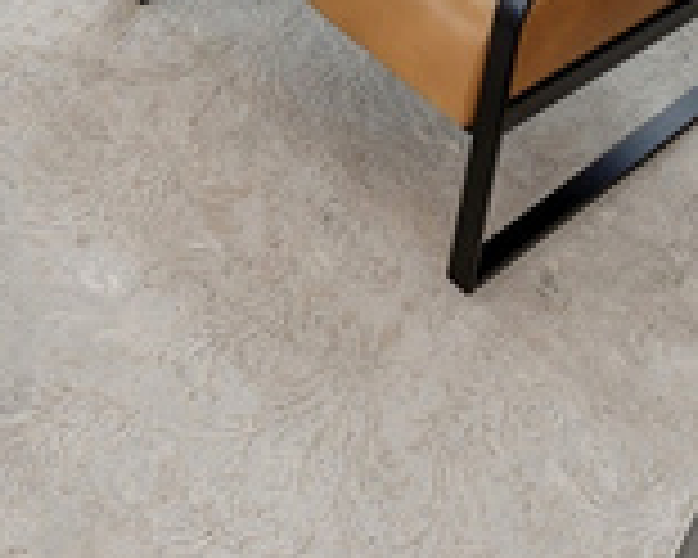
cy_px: -972
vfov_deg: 12.0
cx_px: -437
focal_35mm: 87
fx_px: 1797
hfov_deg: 18.6
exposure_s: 1/3200
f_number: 6.3
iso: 1600
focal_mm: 14
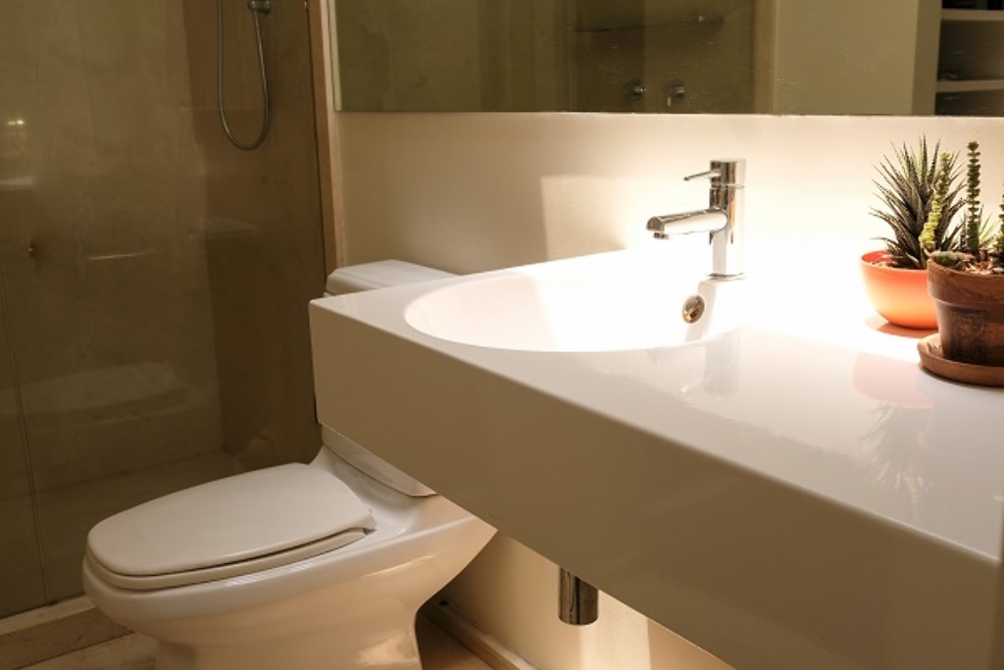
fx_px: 976
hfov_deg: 54.4
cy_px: 335
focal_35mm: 35
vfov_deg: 37.9
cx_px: 502
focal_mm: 23
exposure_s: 1/110
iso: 200
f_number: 6.4
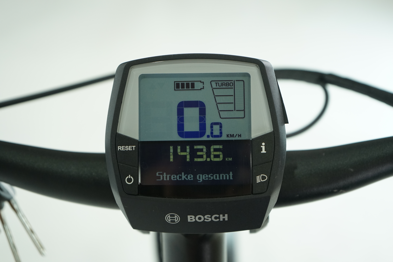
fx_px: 688
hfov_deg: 31.9
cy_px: 131
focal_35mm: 63
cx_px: 196
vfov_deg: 21.6
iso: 1600
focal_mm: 63
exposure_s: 1/200
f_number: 5.6
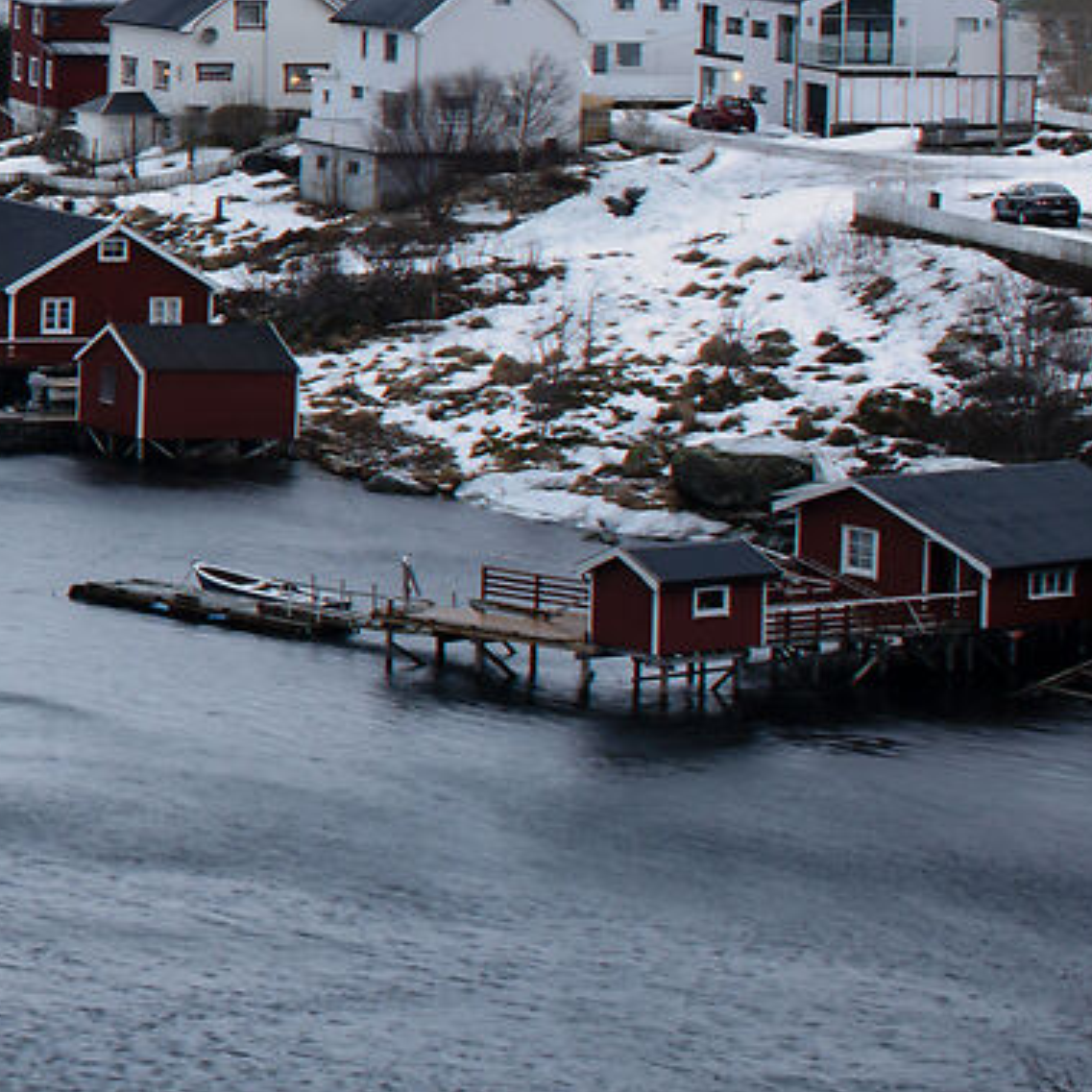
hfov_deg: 10.2
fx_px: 4997
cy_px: 23
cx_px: -1821
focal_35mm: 140
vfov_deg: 12.3
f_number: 11
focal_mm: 26
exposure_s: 1/2.5
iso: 64
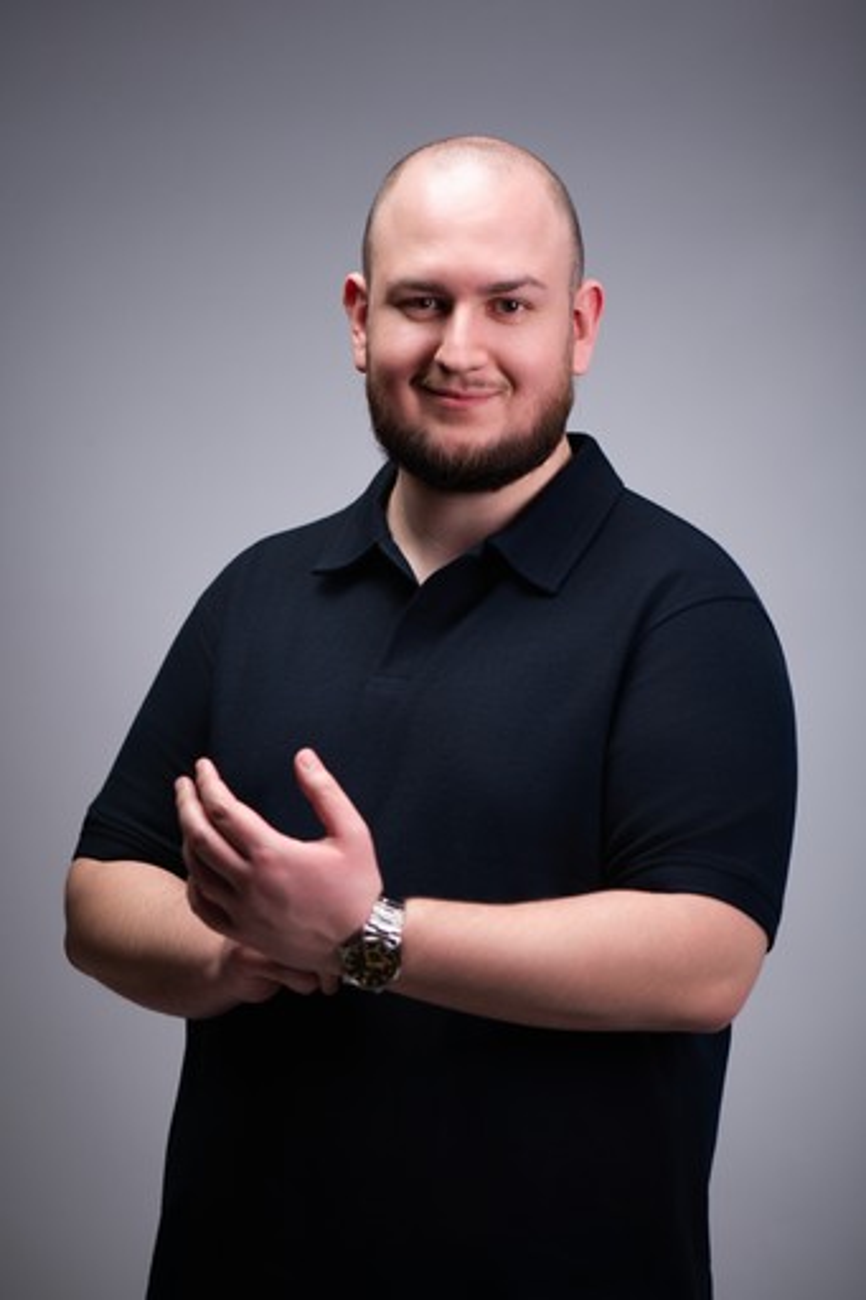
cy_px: 650
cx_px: 433
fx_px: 3791
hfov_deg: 13.0
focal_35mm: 105
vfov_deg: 19.5
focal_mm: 105
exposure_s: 1/200
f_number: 3.2
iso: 200
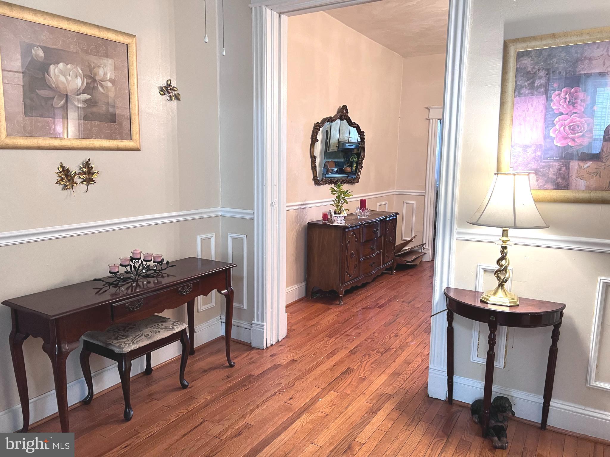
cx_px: 305
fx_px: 458
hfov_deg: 67.3
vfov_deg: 53.1
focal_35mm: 26
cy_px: 228
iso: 125
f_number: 1.5
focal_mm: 5.7
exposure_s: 1/60
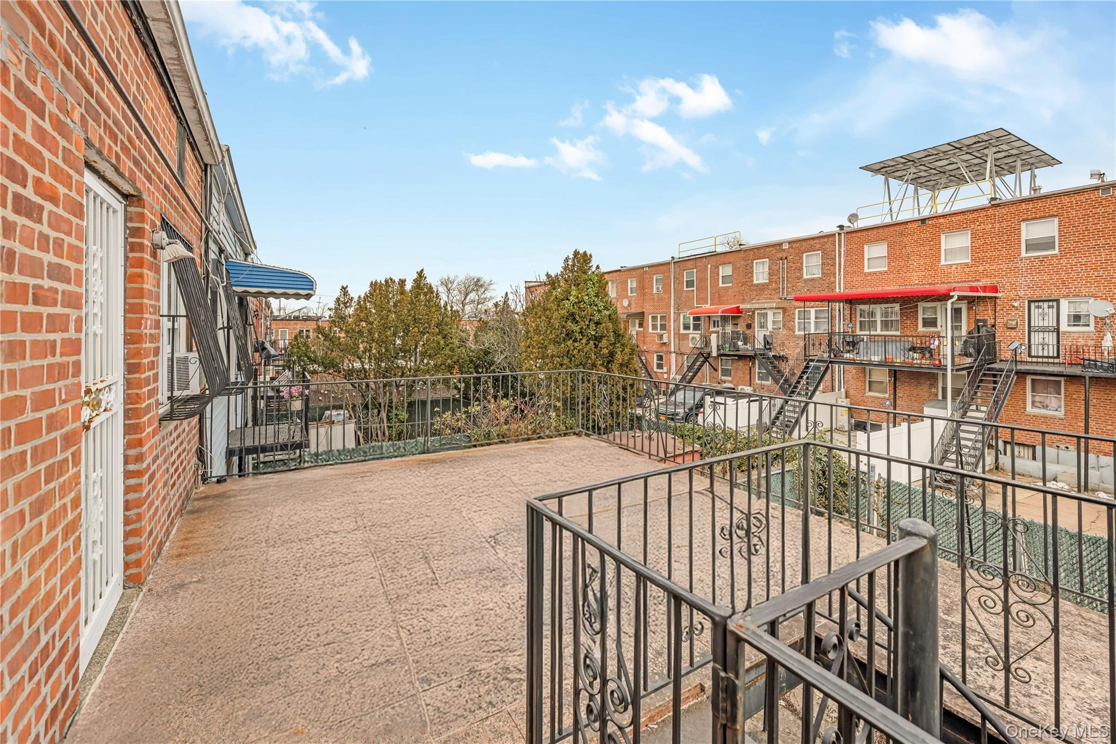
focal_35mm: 14
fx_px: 434
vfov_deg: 81.2
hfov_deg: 104.3
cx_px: 558
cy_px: 372
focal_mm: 14
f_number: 5.6
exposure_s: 1/400
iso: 100
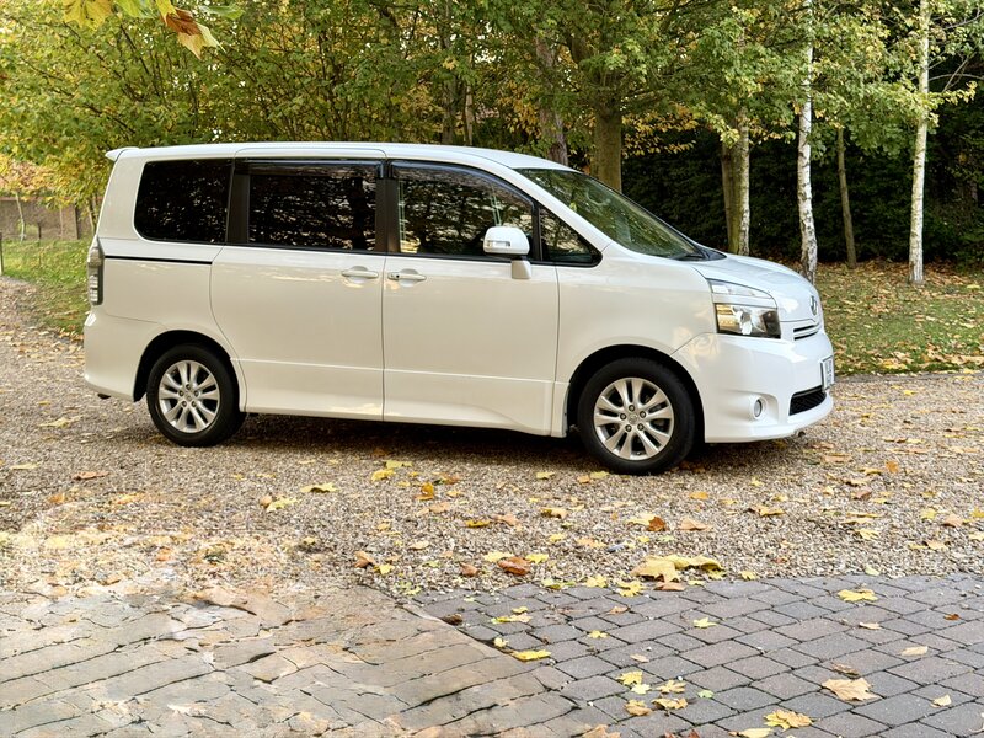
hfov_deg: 39.7
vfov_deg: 30.3
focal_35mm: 48
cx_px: 492
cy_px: 369
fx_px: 1364
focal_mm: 6.76
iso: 200
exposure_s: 1/60
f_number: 1.78
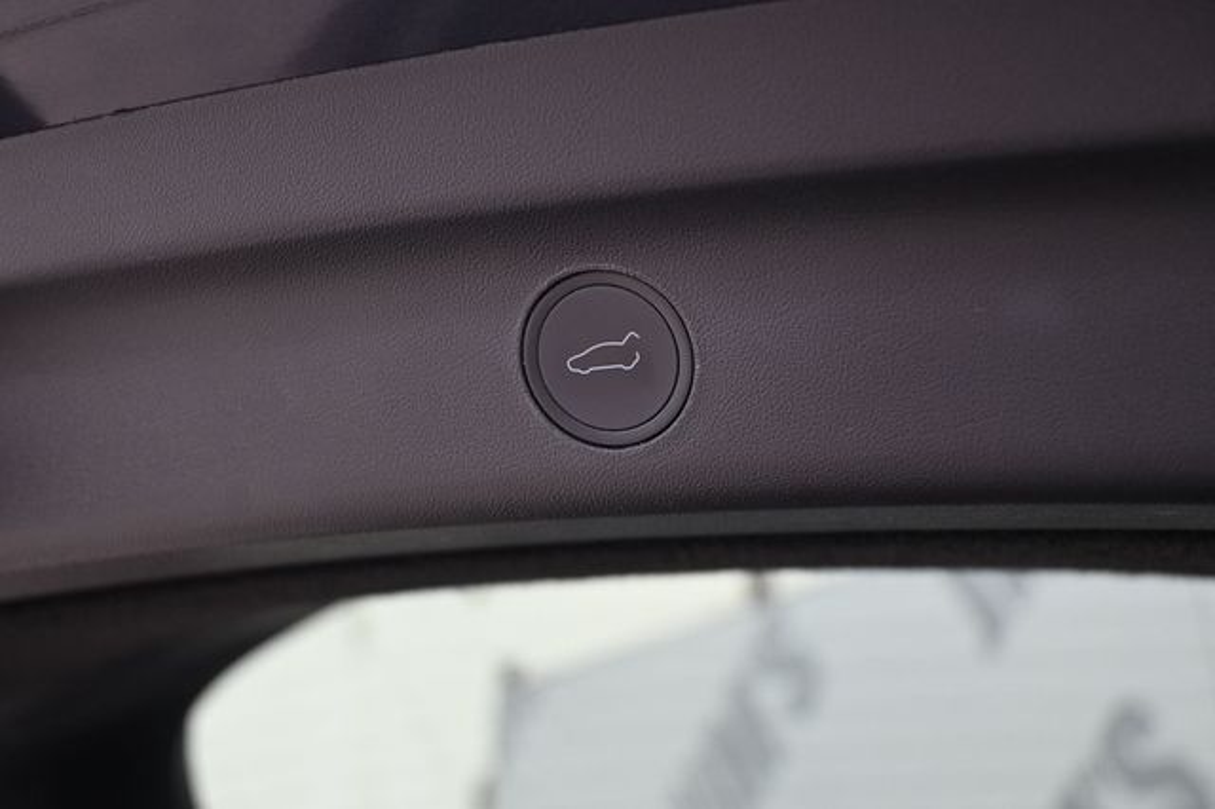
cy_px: 404
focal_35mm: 45
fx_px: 1518
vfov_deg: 29.8
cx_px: 608
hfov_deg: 43.6
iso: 400
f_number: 4.8
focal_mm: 30
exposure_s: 1/200
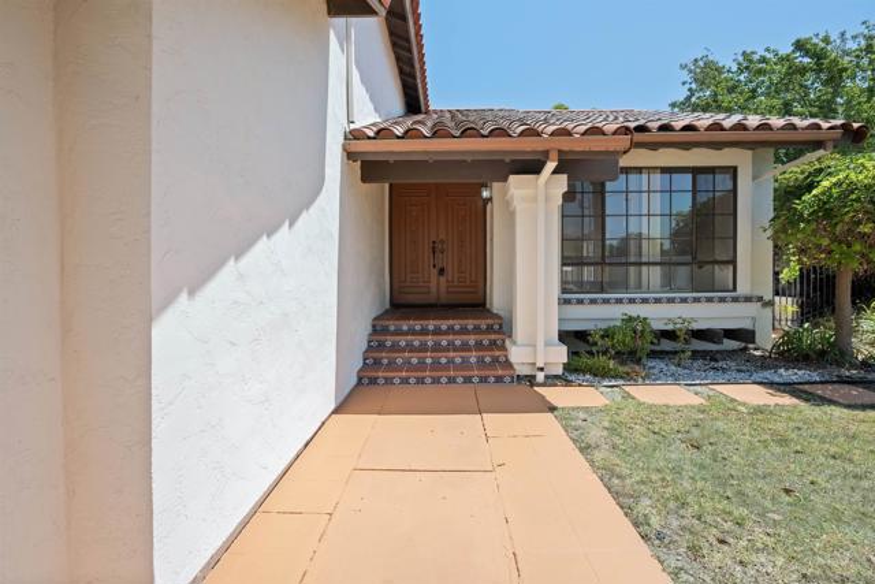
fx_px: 389
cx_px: 438
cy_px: 292
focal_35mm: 16
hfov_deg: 96.7
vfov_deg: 73.8
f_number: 8
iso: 800
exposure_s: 1/250
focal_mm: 11
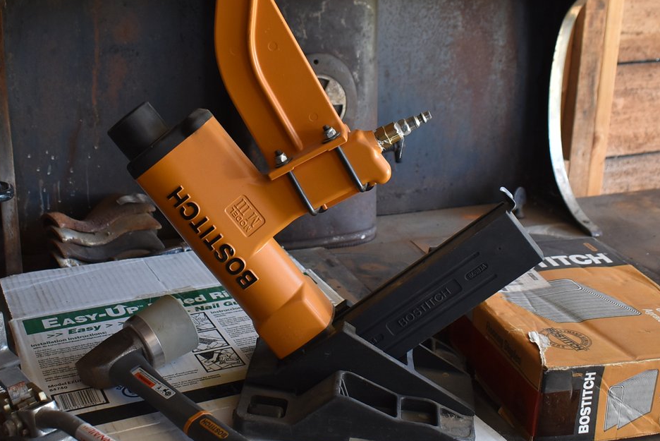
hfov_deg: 40.3
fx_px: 899
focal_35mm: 49
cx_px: 296
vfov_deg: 27.5
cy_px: 170
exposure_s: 1/250
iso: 450
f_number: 3.5
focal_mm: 18
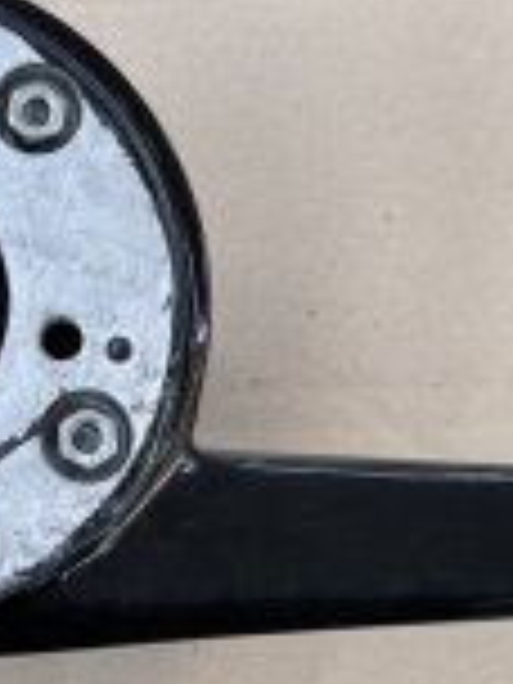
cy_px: 328
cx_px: -126
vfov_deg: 20.6
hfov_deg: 15.0
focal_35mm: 95
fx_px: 1877
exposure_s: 1/100
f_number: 1.78
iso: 125
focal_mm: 6.76
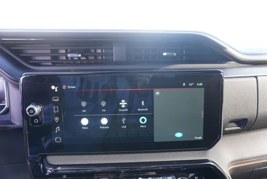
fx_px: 178
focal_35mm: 24
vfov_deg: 53.2
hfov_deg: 73.7
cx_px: 134
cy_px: 90
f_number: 4
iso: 500
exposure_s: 1/60
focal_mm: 16
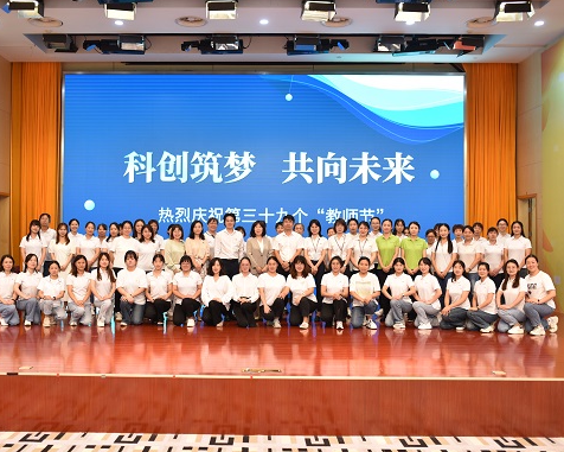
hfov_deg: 45.7
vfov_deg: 37.3
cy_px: 226
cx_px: 252
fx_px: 668
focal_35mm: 40
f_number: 2
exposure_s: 1/60
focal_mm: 35
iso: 250
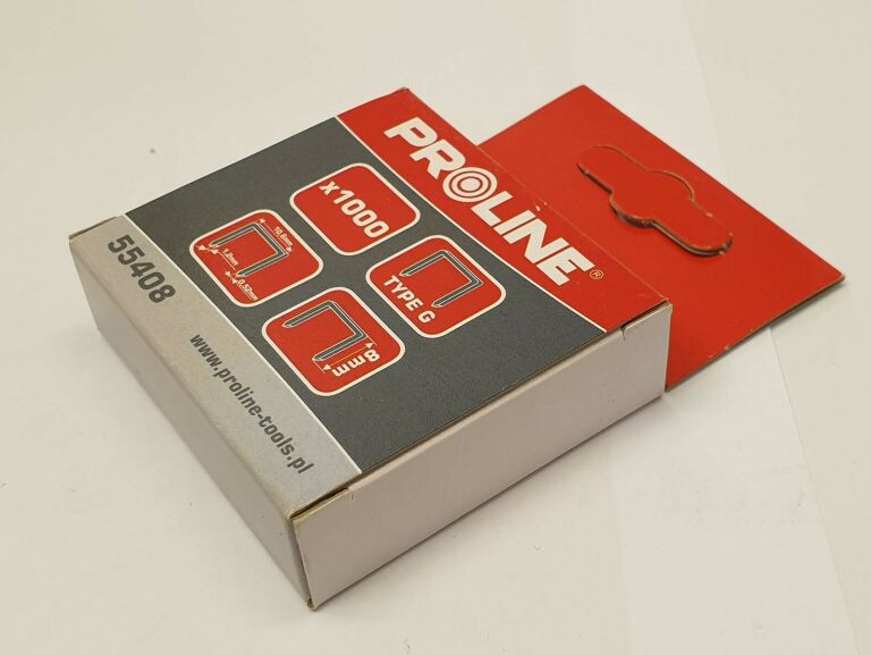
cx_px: 436
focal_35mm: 26
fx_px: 655
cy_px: 328
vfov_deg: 53.1
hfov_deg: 67.3
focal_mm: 4.3
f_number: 2.4
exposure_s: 1/50
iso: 100
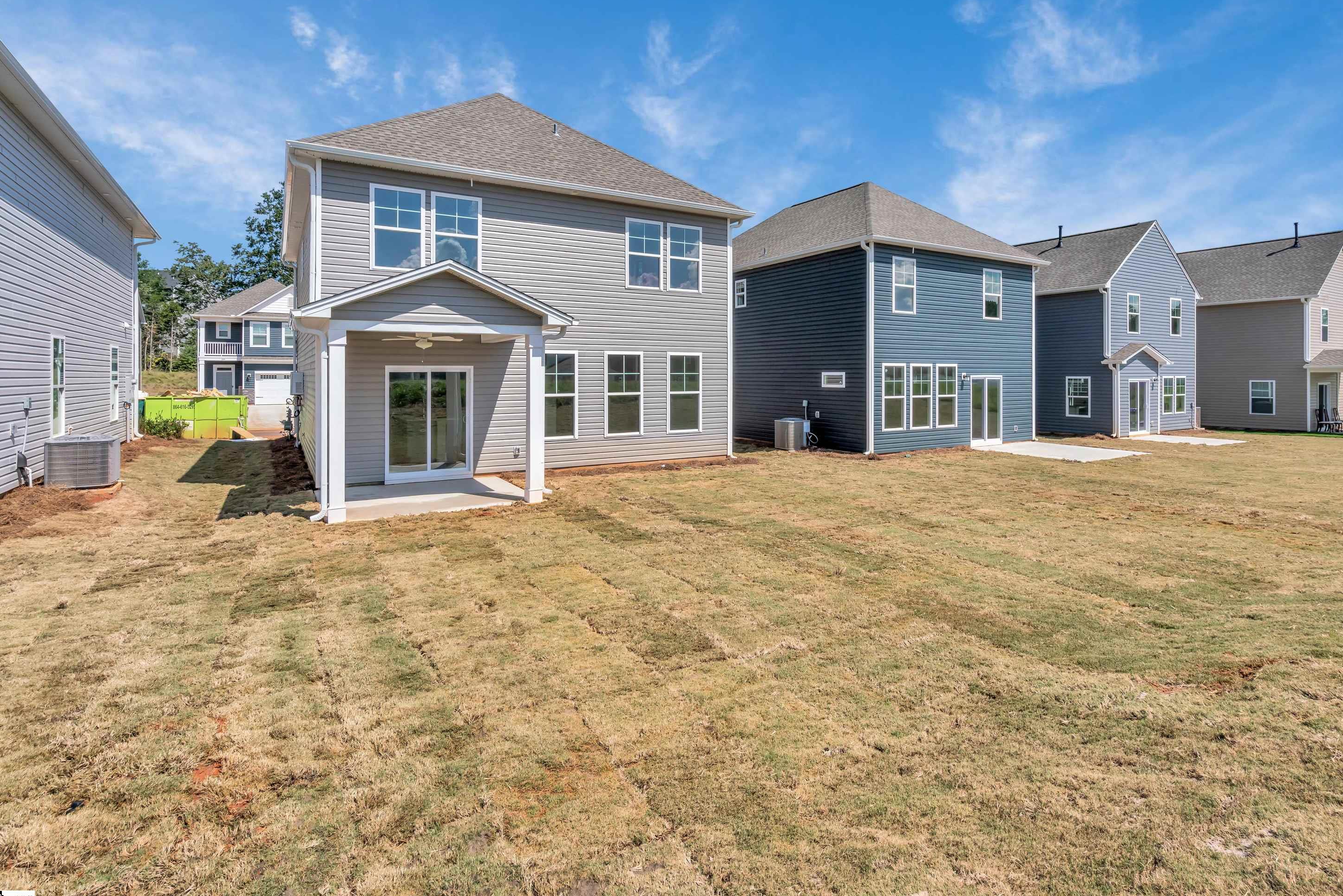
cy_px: 428
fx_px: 634
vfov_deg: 70.4
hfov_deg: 93.2
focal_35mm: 17
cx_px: 706
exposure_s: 1/1000
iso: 320
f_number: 9
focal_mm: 16
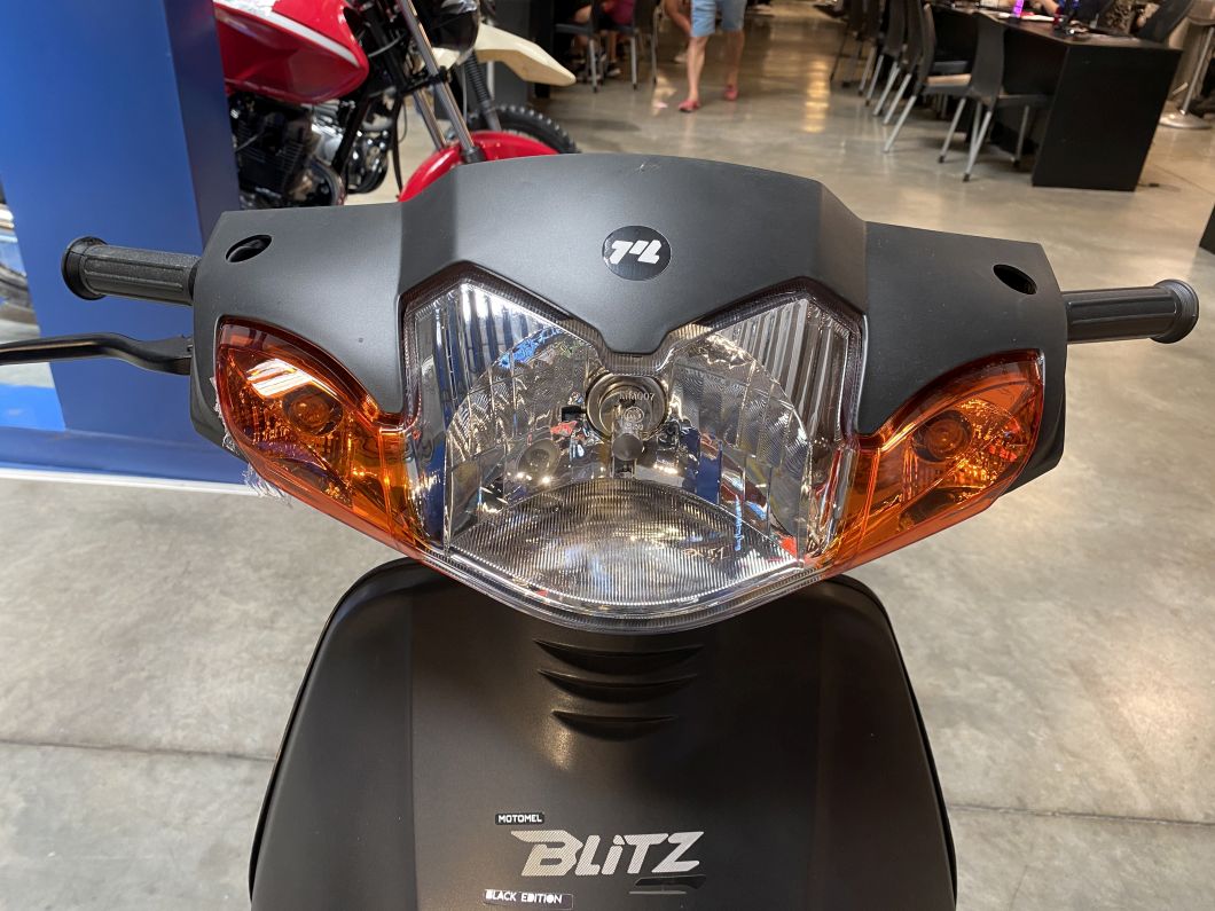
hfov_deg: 67.3
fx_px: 913
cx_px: 608
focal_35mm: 26
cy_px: 456
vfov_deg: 53.1
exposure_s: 1/50
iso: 80
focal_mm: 4.25
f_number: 1.8
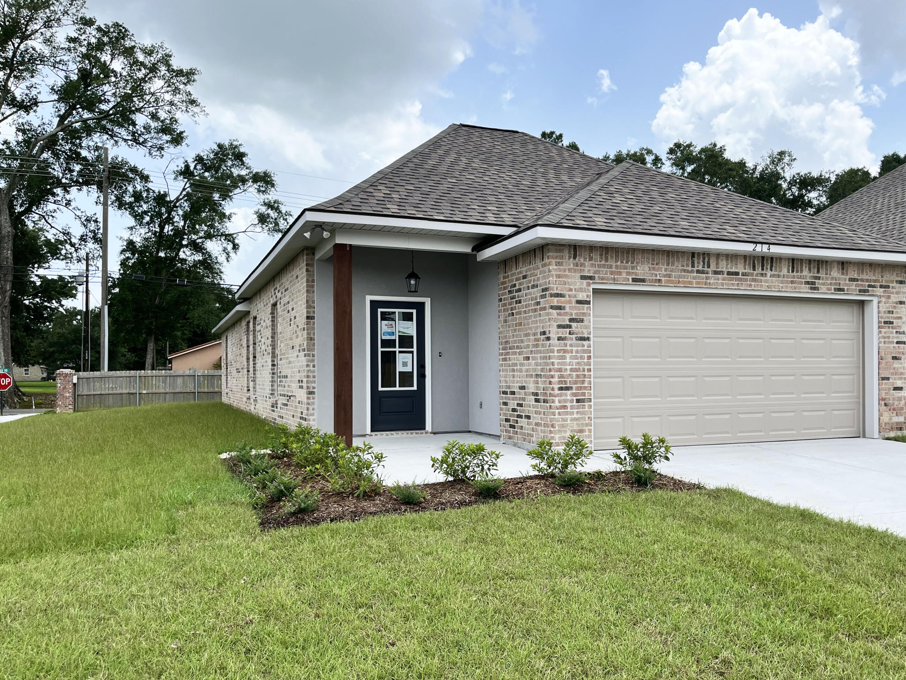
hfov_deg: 59.8
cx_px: 506
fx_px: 785
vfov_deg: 46.8
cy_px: 363
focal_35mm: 30
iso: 50
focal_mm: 5.1
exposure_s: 1/2410
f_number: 1.6
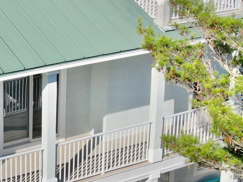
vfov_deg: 14.2
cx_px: -2
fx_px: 730
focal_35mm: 104
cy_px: 89
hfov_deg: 18.4
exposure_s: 1/1250
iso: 100
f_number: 3.3
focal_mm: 6.21
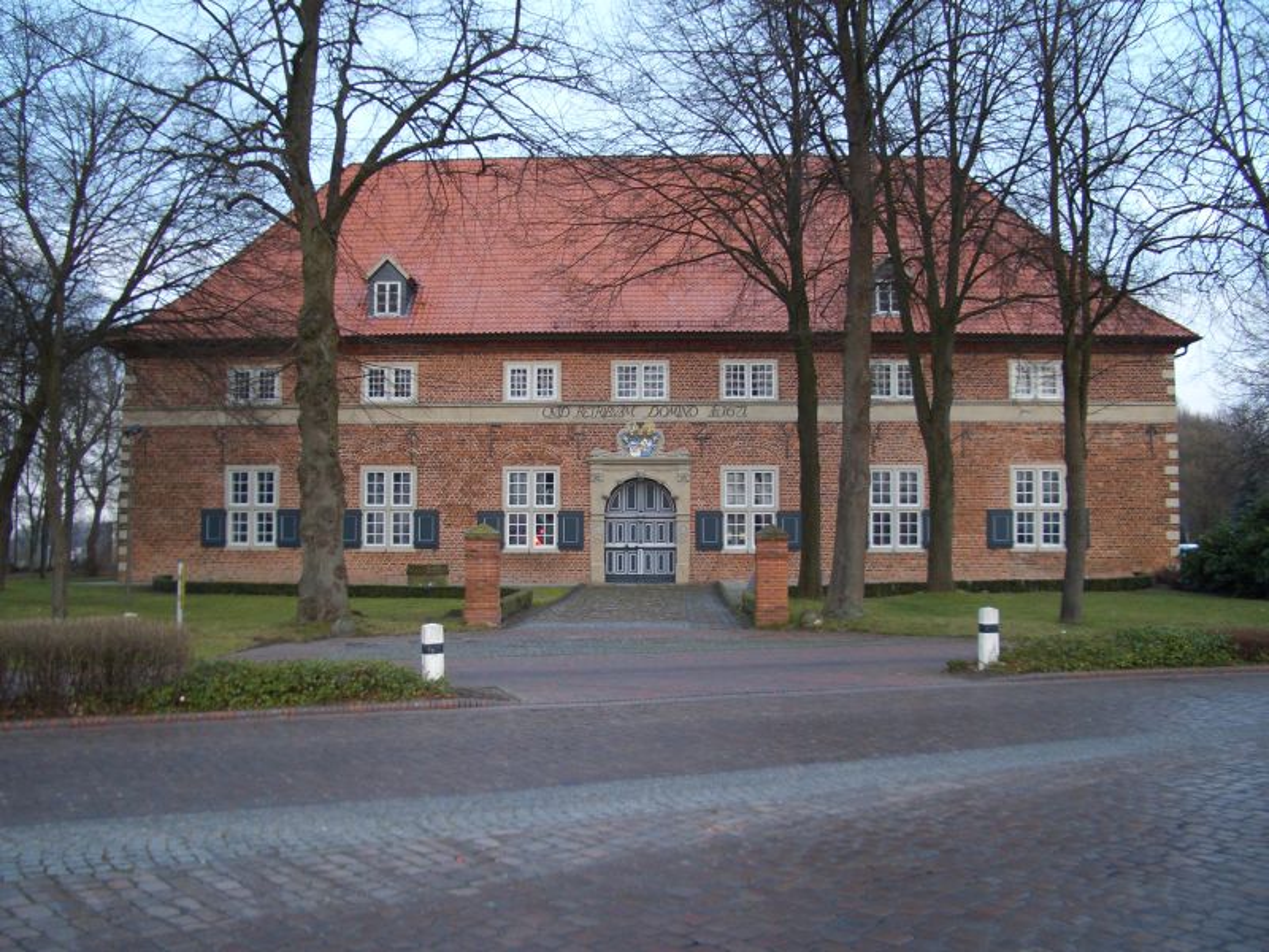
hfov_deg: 52.6
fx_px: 1283
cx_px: 634
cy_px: 476
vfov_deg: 40.7
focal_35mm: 35
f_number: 2.6
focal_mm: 5.8
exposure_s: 1/100
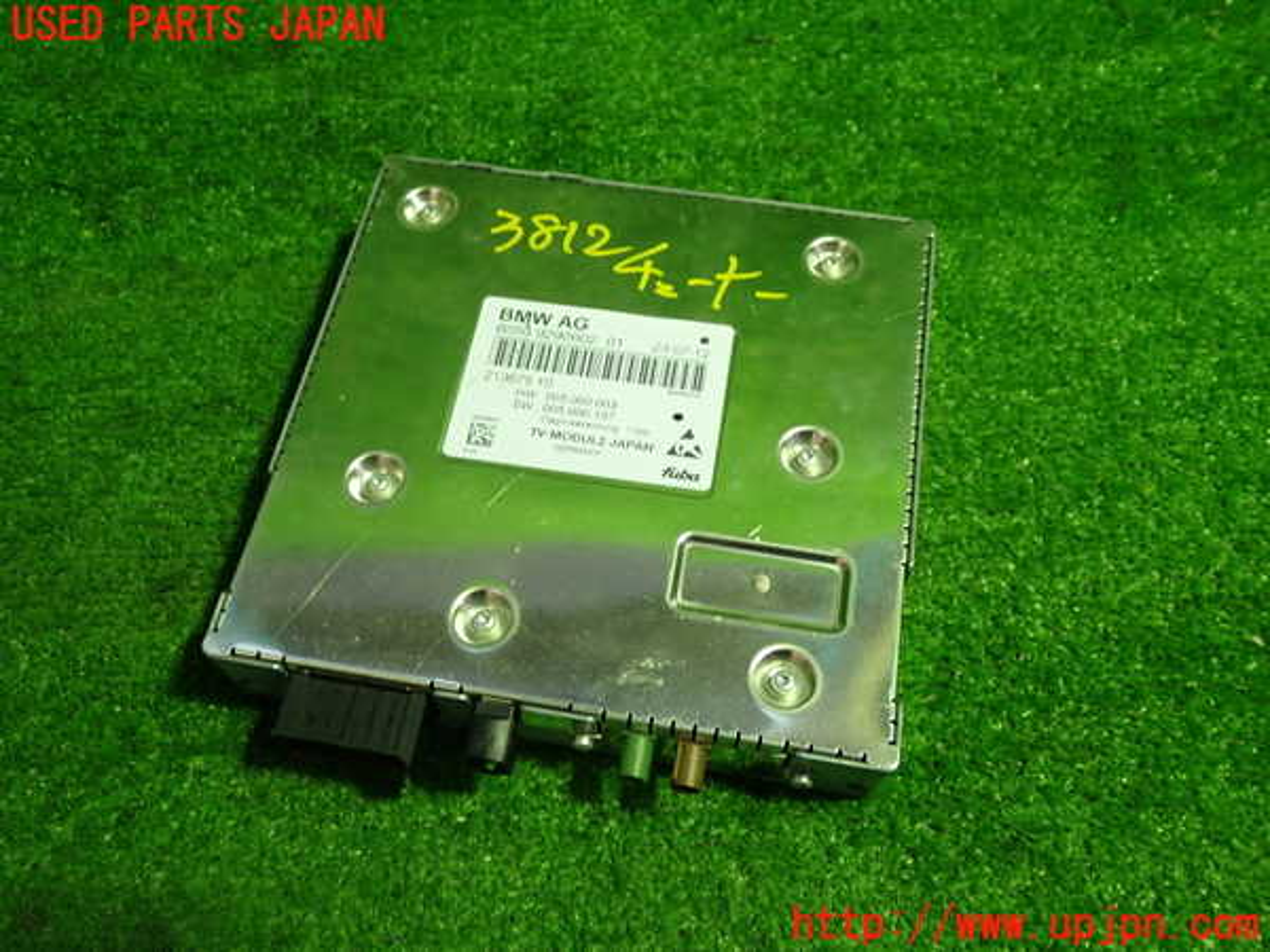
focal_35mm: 32
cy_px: 476
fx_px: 1174
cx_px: 635
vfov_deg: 44.2
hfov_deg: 56.8
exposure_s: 1/40
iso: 200
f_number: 2.4
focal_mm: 5.79
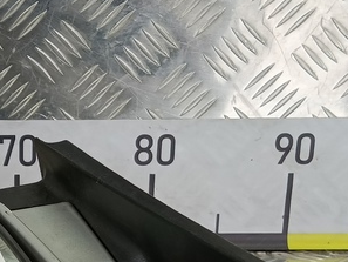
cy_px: 309
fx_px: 935
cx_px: -20
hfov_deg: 20.3
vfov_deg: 15.4
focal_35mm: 93
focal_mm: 4.11
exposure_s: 1/50
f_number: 1.6
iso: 78
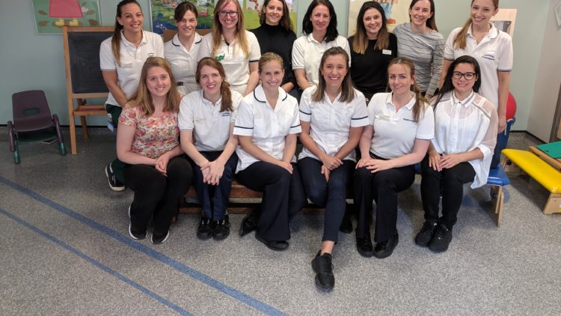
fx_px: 431
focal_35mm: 29
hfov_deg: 66.1
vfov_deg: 39.7
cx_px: 286
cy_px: 103
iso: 194
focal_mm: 4.67
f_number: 2
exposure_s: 1/50
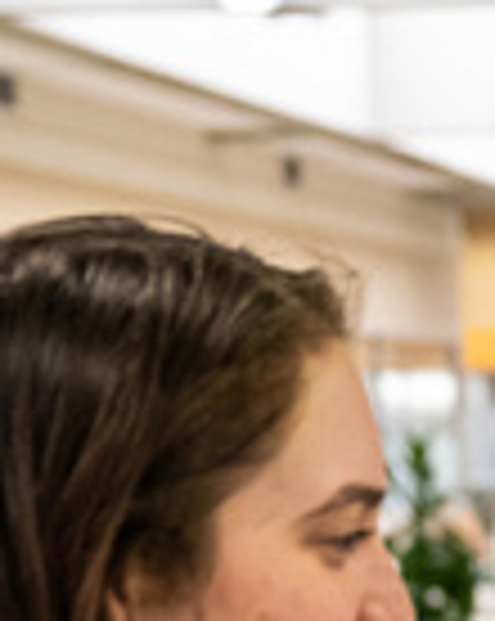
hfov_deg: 7.2
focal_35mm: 204
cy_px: 1058
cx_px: 1040
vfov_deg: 9.1
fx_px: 3744
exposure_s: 1/200
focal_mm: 39
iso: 3200
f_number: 3.2
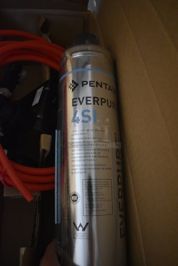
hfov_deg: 48.0
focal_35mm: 27
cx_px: 89
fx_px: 200
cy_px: 133
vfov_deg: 67.3
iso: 3200
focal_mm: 18
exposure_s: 1/60
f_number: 4
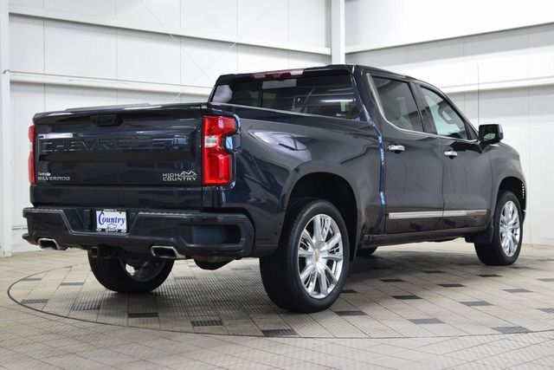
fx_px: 831
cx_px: 277
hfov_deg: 36.9
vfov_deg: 25.1
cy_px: 185
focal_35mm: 54
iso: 640
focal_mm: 36
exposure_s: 1/15
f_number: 6.3
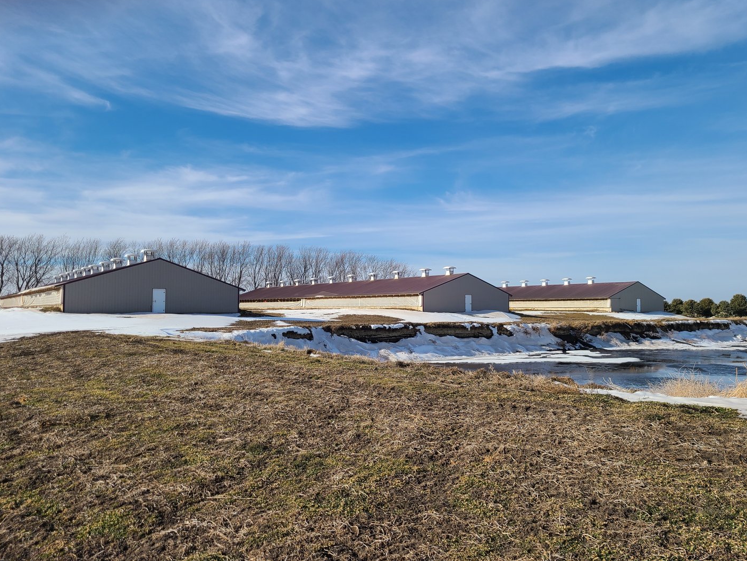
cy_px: 291
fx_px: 604
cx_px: 383
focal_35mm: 28
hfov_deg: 63.4
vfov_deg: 49.7
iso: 40
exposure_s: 1/3075
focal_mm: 5.4
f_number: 1.8
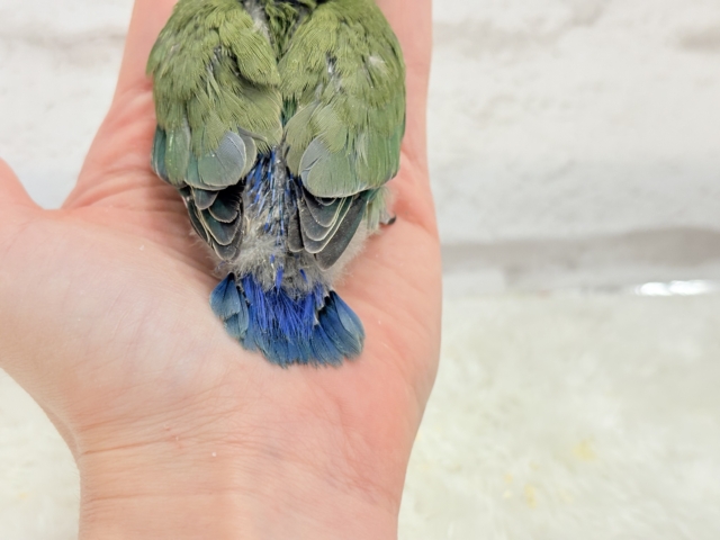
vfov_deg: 28.0
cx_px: 360
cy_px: 270
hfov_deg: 36.8
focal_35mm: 52
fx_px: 1082
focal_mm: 5.96
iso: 125
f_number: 1.6
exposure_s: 1/100
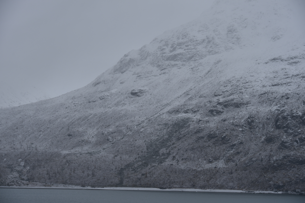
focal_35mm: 98
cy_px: 102
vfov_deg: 14.0
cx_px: 152
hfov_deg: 20.8
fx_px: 830
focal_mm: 98
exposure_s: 1/200
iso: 100
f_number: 7.1
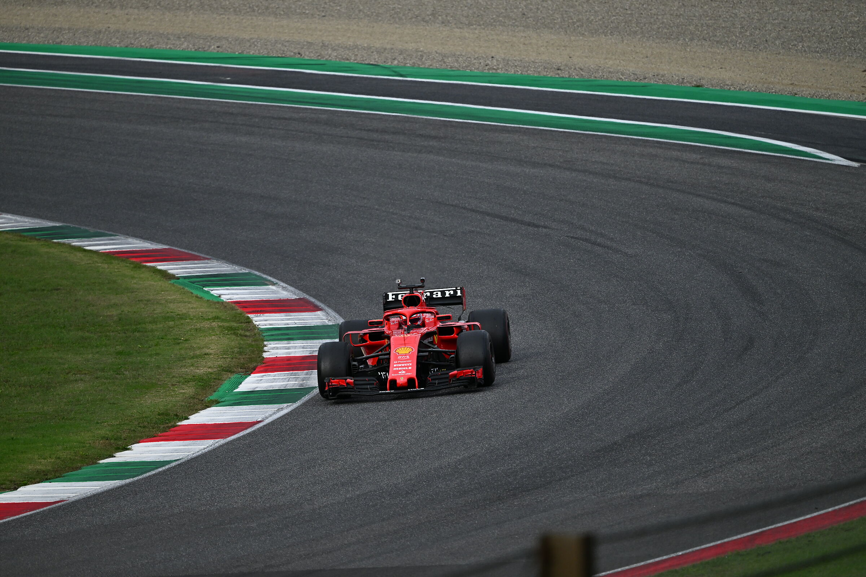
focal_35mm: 400
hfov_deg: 5.2
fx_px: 9621
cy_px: 288
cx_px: 433
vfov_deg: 3.4
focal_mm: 400
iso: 900
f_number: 5.6
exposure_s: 1/4000
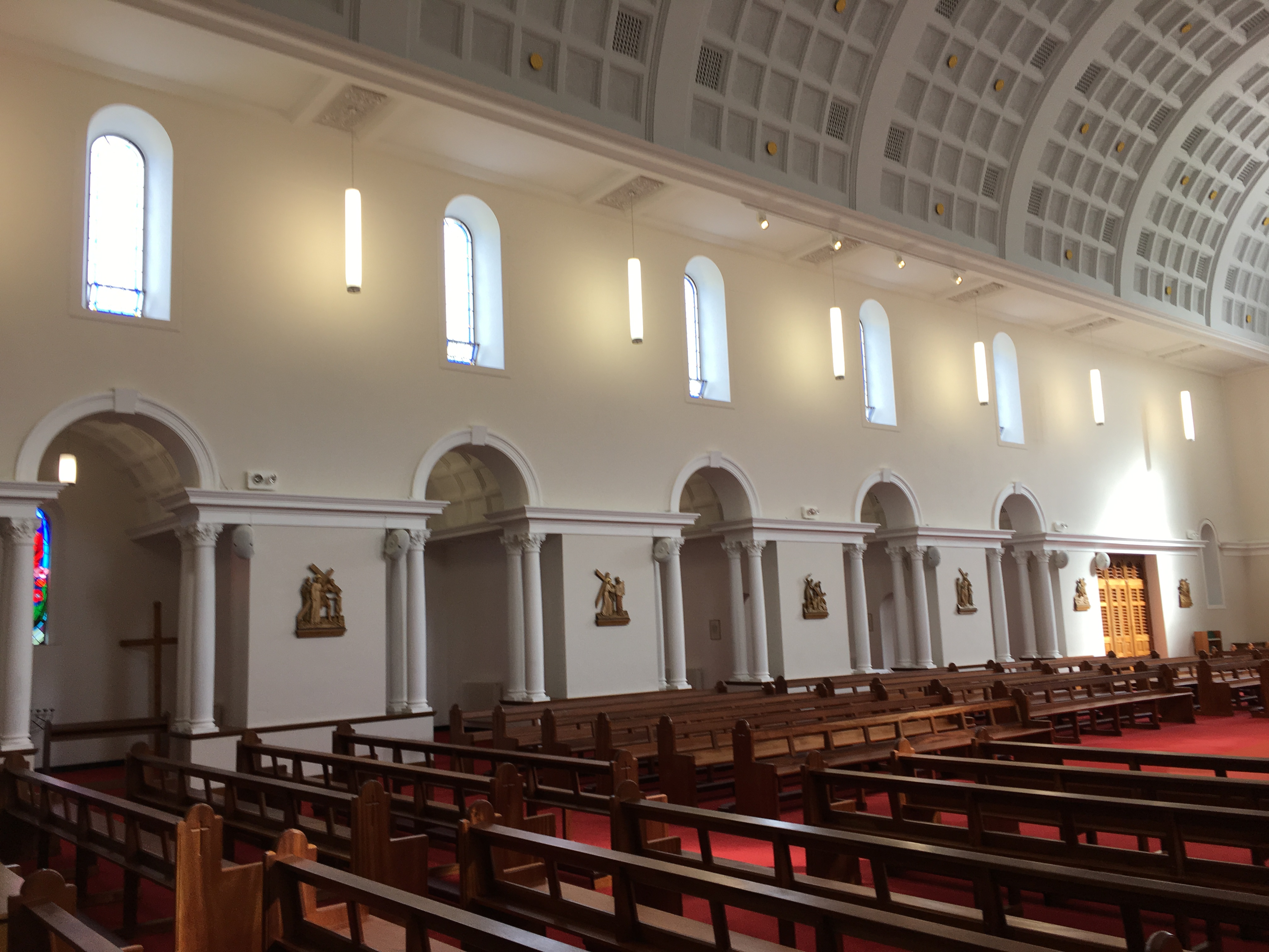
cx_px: 634
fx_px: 1063
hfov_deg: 61.7
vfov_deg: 48.2
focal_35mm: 29
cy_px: 476
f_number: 2.2
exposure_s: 1/50
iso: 25
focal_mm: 4.15
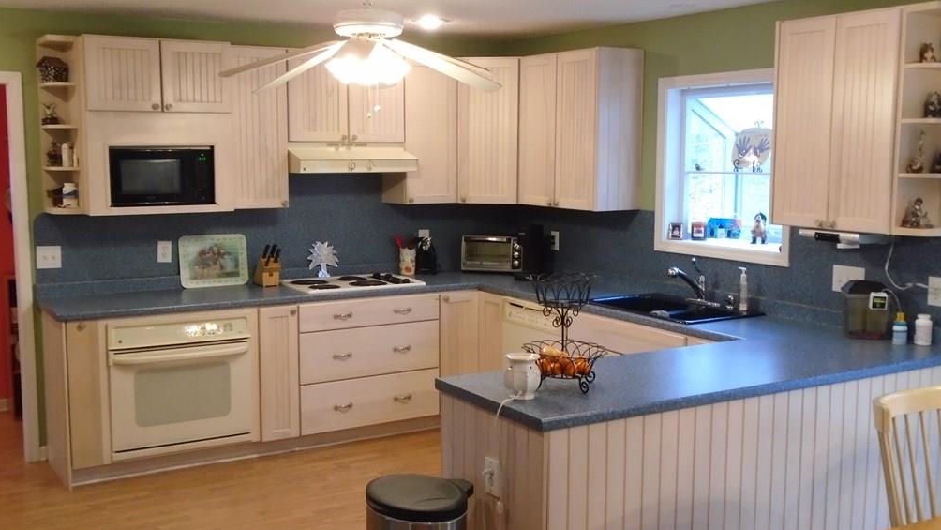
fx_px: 998
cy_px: 269
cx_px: 469
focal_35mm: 40
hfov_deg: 50.5
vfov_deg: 29.7
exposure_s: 1/20
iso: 400
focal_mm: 6.4
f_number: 3.8
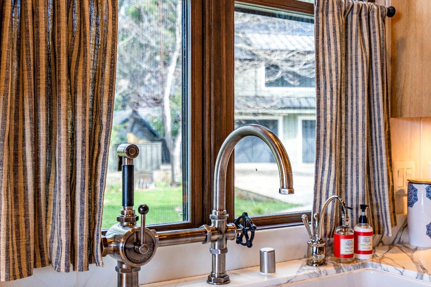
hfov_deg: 43.4
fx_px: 539
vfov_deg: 29.8
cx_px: 256
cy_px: 163
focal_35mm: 45
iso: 320
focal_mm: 35
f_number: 4
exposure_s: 1/100
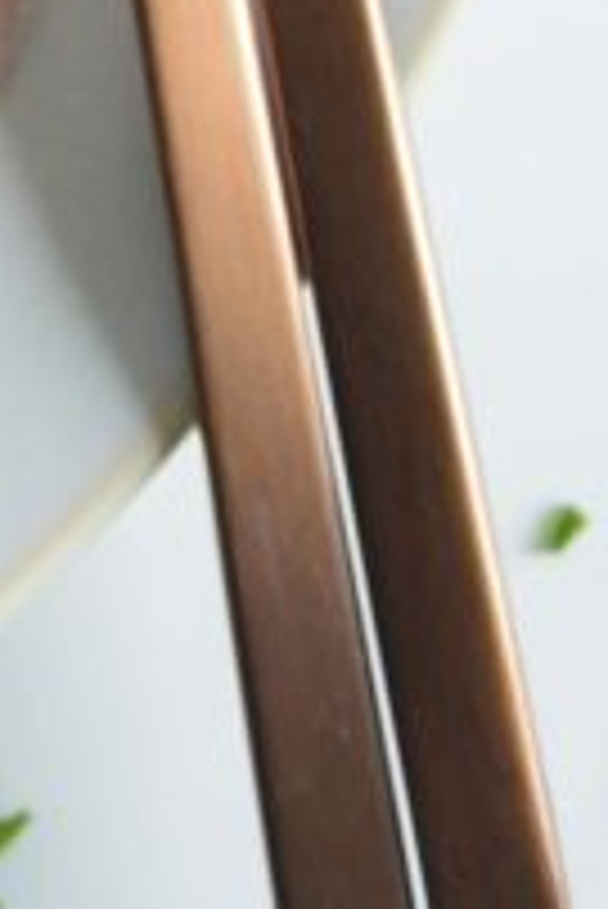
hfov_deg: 2.8
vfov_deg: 4.1
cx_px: -628
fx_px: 12568
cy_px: -891
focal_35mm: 497
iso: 500
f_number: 6.3
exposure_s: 1/80
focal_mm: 98
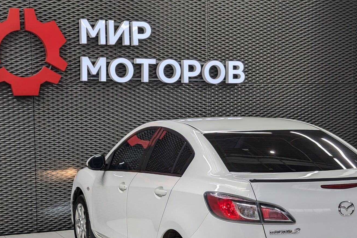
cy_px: 177
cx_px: 201
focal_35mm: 73
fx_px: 724
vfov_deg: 18.6
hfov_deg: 27.7
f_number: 1.85
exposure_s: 1/129
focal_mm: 6.81
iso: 42
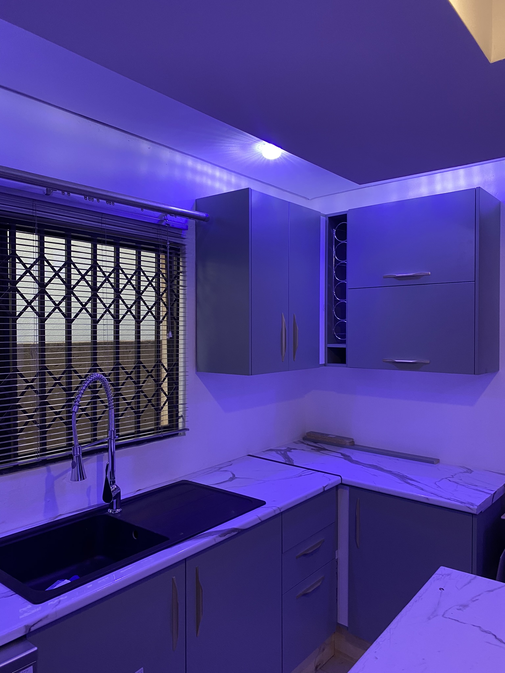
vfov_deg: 67.3
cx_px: 252
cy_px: 336
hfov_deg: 53.1
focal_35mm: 26
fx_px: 506
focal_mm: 4.25
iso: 160
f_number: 1.8
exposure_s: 1/50
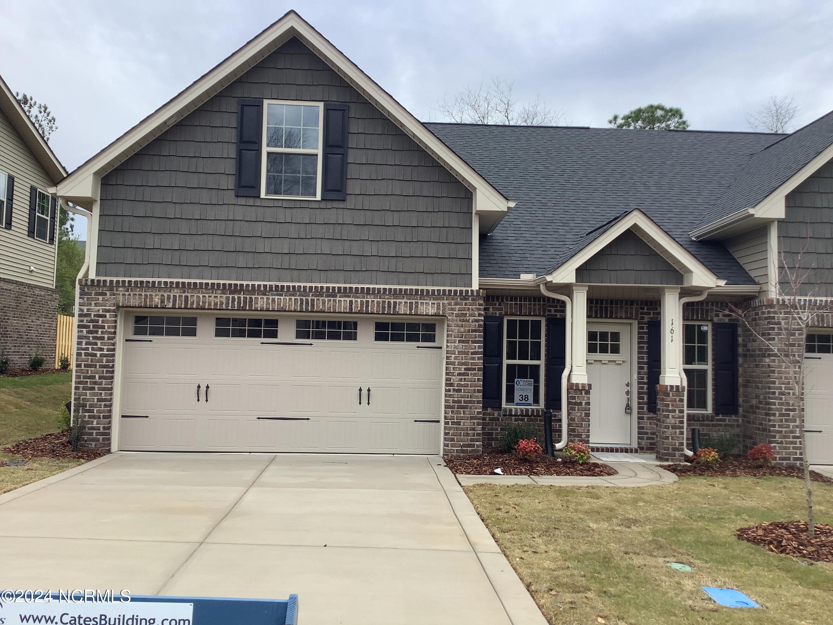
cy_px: 312
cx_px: 416
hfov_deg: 58.4
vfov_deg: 45.4
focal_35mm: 31
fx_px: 746
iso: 25
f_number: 2.4
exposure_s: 1/280
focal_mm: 3.3
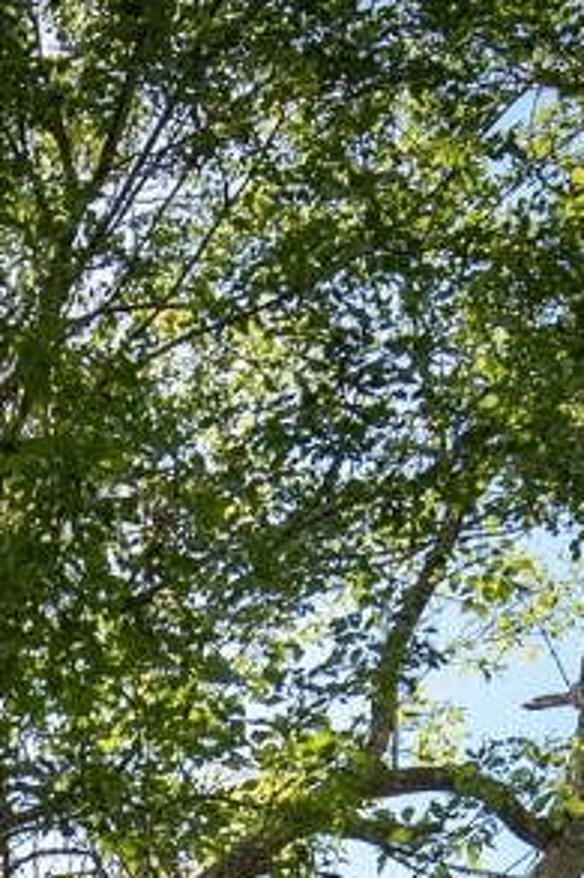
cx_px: -192
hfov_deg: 10.6
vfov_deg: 12.5
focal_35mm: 126
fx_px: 3069
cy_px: 2140
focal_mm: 24
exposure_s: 1/160
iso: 640
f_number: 6.3
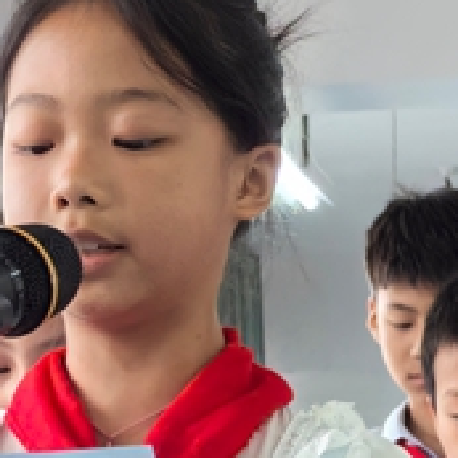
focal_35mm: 206
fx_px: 3084
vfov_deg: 8.5
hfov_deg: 8.5
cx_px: 233
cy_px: 442
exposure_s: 1/59.8
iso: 250
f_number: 1.9
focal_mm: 5.52
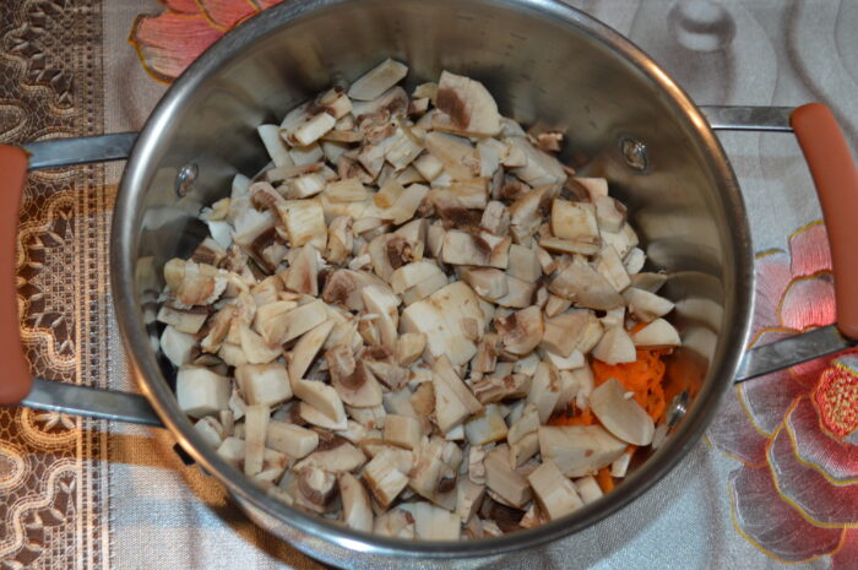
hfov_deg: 38.9
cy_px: 285
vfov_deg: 26.4
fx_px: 1214
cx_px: 429
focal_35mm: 51
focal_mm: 34
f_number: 5
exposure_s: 1/60
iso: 640
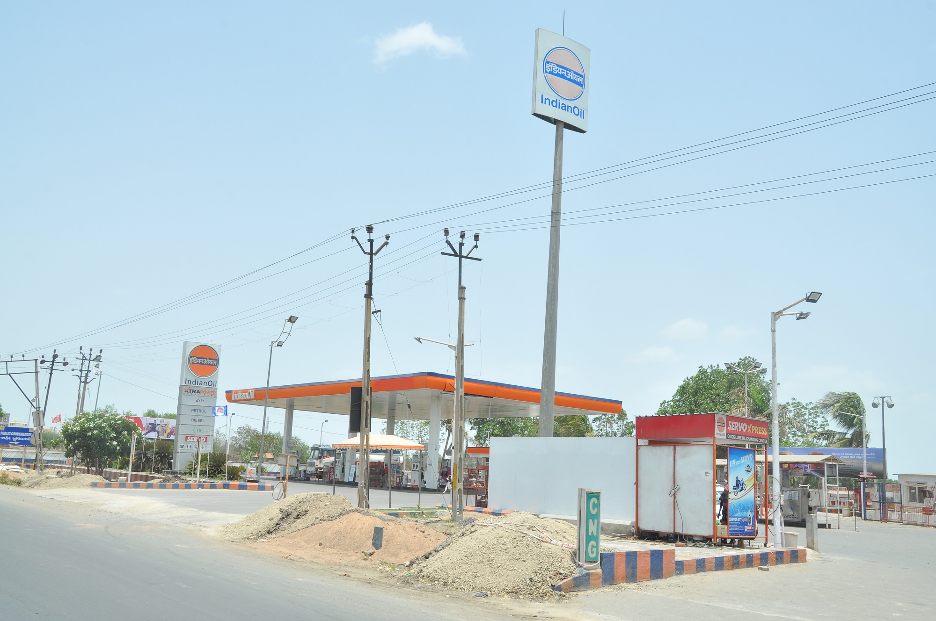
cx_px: 468
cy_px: 310
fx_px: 857
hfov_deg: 57.3
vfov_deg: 39.9
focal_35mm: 33
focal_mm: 22
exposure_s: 1/125
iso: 200
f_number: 13
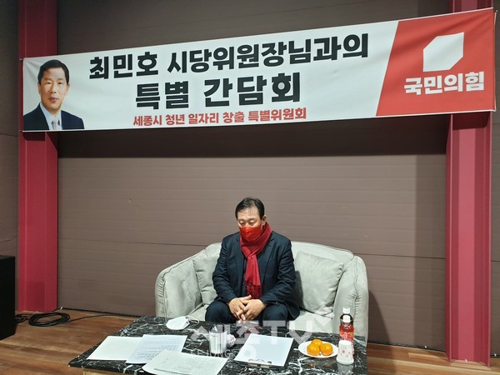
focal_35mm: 26
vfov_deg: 53.1
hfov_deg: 67.3
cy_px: 188
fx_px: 376
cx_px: 250
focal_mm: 4.3
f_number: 2.4
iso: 320
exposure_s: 1/60
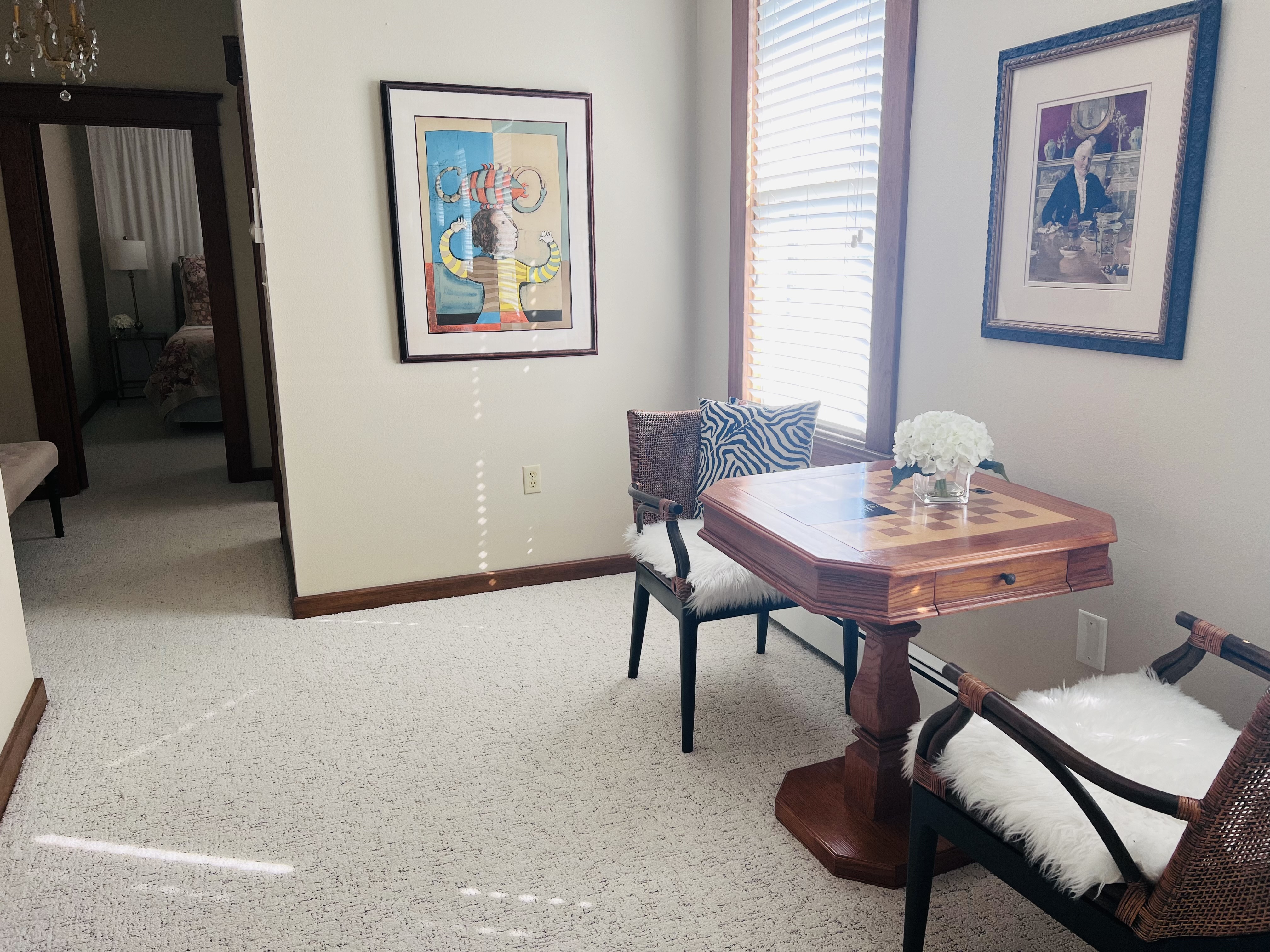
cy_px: 476
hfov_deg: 67.3
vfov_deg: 53.1
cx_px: 635
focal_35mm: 26
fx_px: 954
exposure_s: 1/121
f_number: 1.5
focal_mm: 5.7
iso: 64
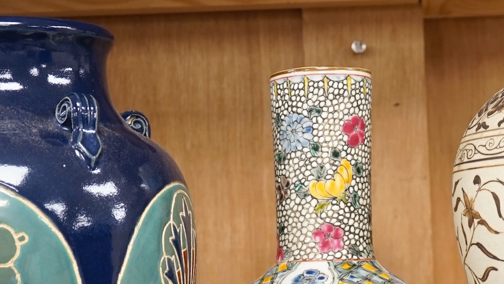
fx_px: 1416
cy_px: 237
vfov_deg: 11.4
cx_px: 314
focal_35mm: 106
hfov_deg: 20.1
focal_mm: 30
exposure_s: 1/60
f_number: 3.5
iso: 500
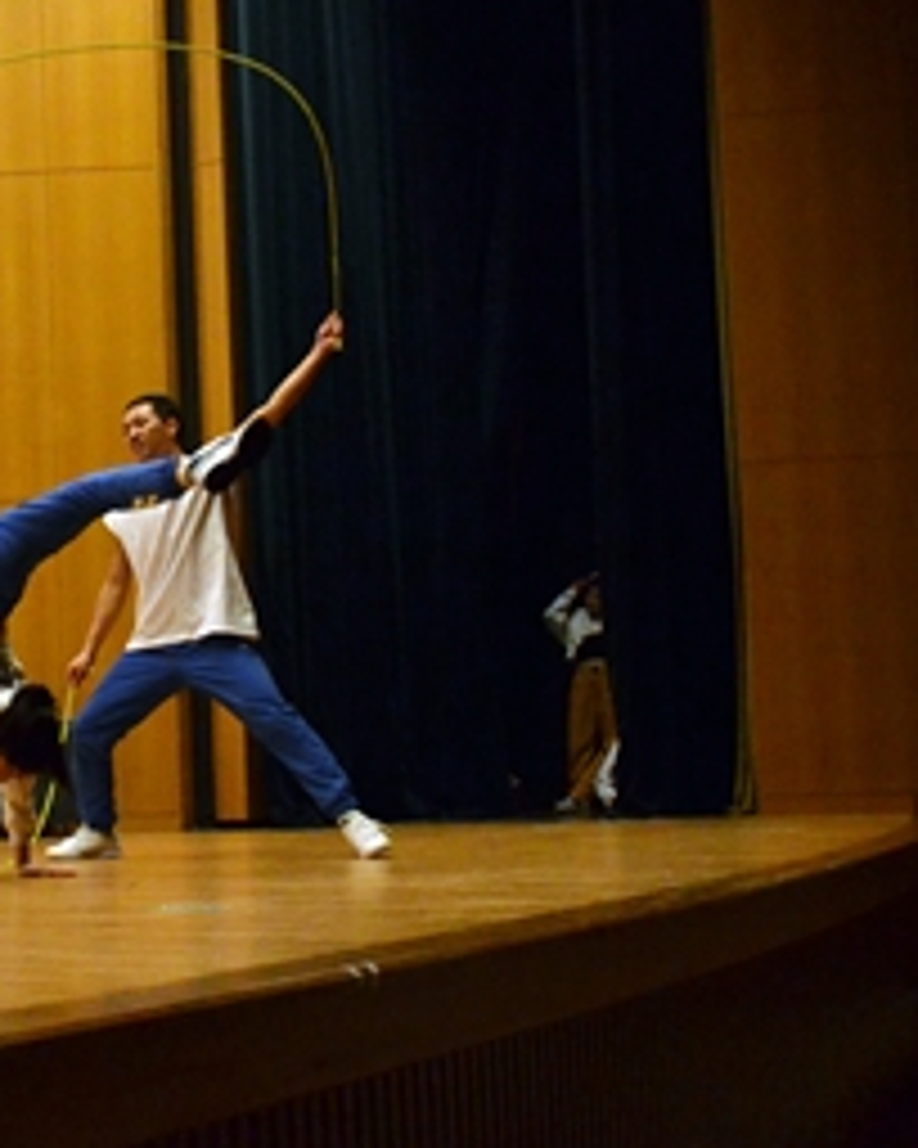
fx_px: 2241
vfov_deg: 28.7
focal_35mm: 66
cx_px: -22
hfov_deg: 22.2
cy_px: 606
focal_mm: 24
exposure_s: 1/400
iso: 3200
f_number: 5
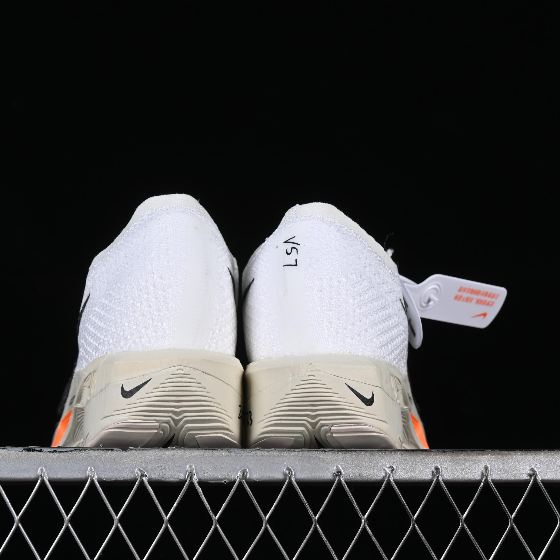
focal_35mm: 96
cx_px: 242
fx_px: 1757
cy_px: 280
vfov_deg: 18.1
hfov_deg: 18.1
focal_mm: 50
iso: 160
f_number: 9
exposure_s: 1/80
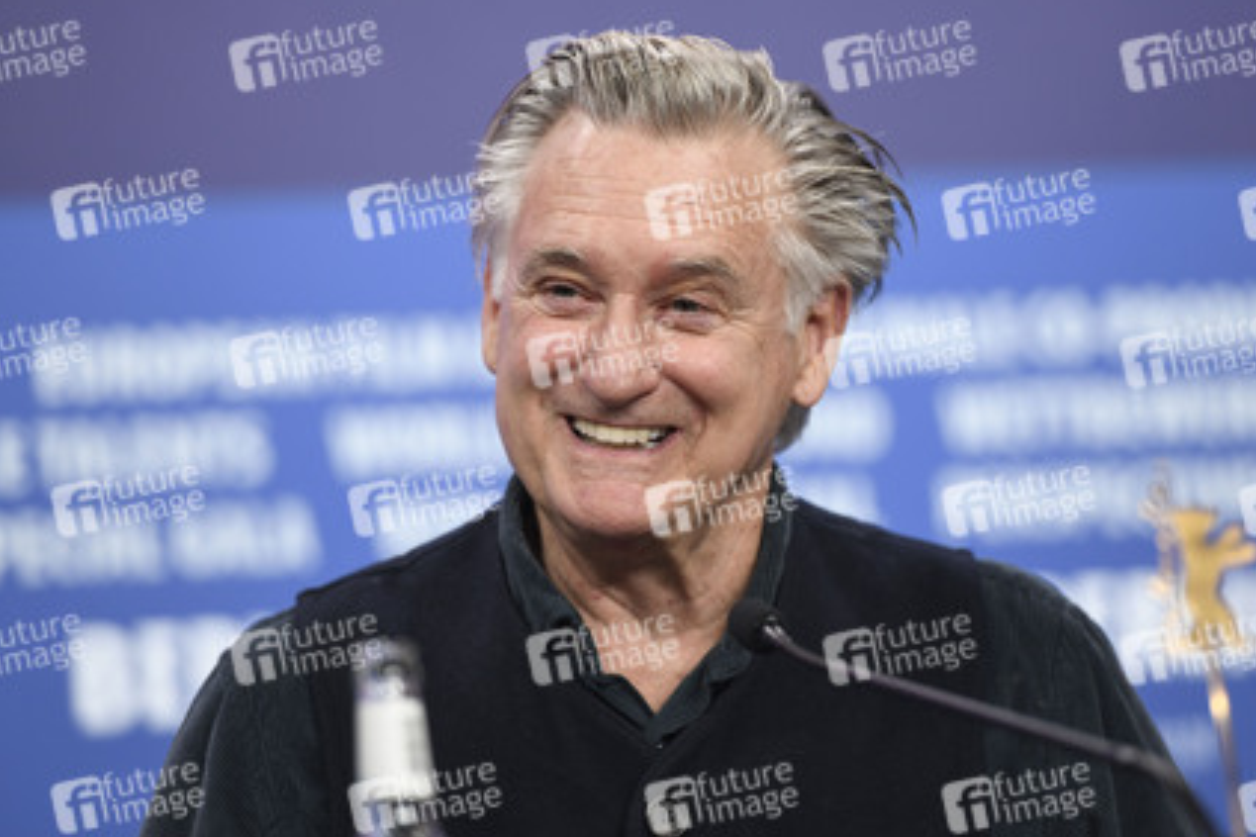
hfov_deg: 9.7
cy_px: 427
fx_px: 7431
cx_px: 643
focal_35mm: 213
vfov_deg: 6.4
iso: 1250
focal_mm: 200
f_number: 3.5
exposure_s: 1/250
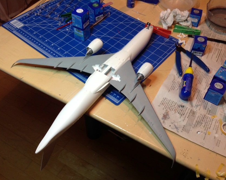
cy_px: 89
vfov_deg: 40.1
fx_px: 247
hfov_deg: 49.0
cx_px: 121
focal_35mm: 37
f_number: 2.4
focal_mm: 4.28
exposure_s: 1/20
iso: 50
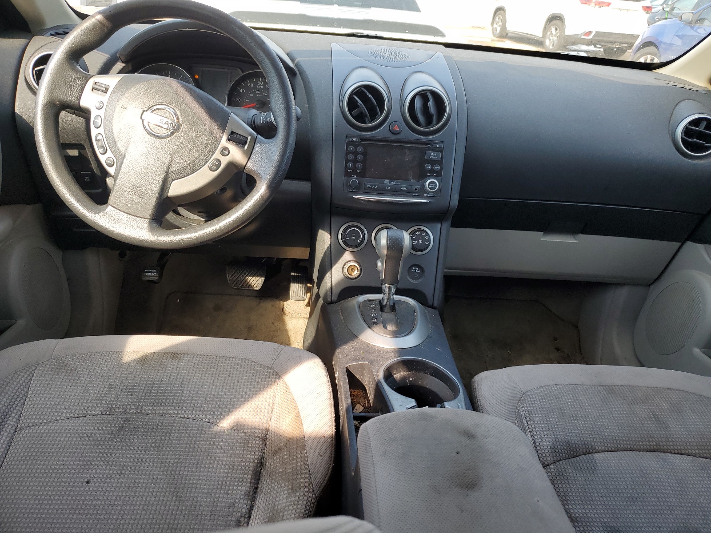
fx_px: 534
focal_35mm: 26
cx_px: 356
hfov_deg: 67.3
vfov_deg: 53.1
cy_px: 266
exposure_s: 1/303
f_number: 1.5
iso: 50
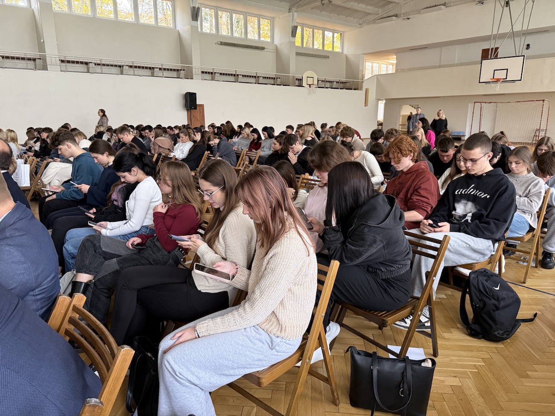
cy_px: 208
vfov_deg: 56.8
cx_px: 278
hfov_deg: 71.6
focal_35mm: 24
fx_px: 385
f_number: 1.78
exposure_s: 1/60
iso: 320
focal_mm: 6.76
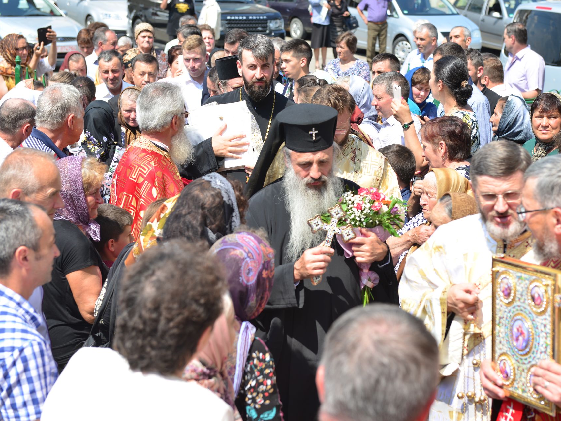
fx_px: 1232
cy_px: 210
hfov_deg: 25.6
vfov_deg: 19.4
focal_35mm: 76
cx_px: 309
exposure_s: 1/250
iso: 100
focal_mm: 70
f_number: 4.5
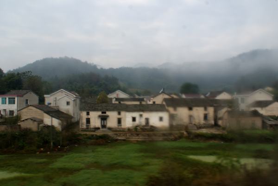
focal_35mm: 30
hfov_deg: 61.9
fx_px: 232
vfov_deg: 43.7
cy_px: 93
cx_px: 139
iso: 100
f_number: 10
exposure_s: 1/100
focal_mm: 20
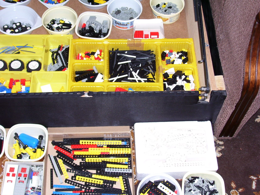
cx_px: 130
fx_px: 398
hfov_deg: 36.2
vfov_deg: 27.5
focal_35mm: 53
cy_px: 98
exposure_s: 1/15
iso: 80
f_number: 3.4
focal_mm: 8.6
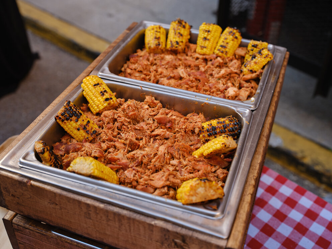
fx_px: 432
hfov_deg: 42.1
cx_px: 166
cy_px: 124
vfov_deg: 32.2
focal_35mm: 45
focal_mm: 57.5
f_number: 5.6
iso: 500
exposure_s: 1/160
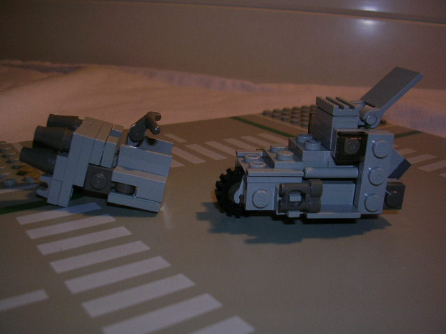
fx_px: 490
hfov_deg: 49.0
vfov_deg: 37.7
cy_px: 167
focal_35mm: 38
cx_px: 223
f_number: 2.8
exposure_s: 1/60.1
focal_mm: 5.8
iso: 50
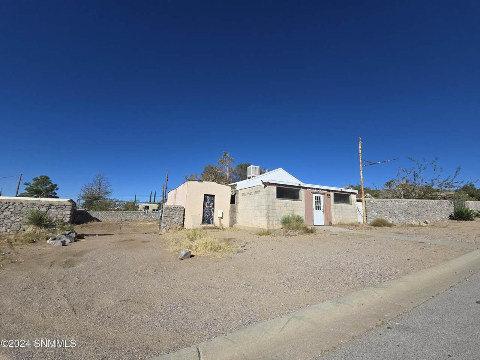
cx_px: 240
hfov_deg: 106.2
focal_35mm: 13
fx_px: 180
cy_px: 180
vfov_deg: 89.9
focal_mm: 2.2
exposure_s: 1/4165
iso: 50
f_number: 2.2
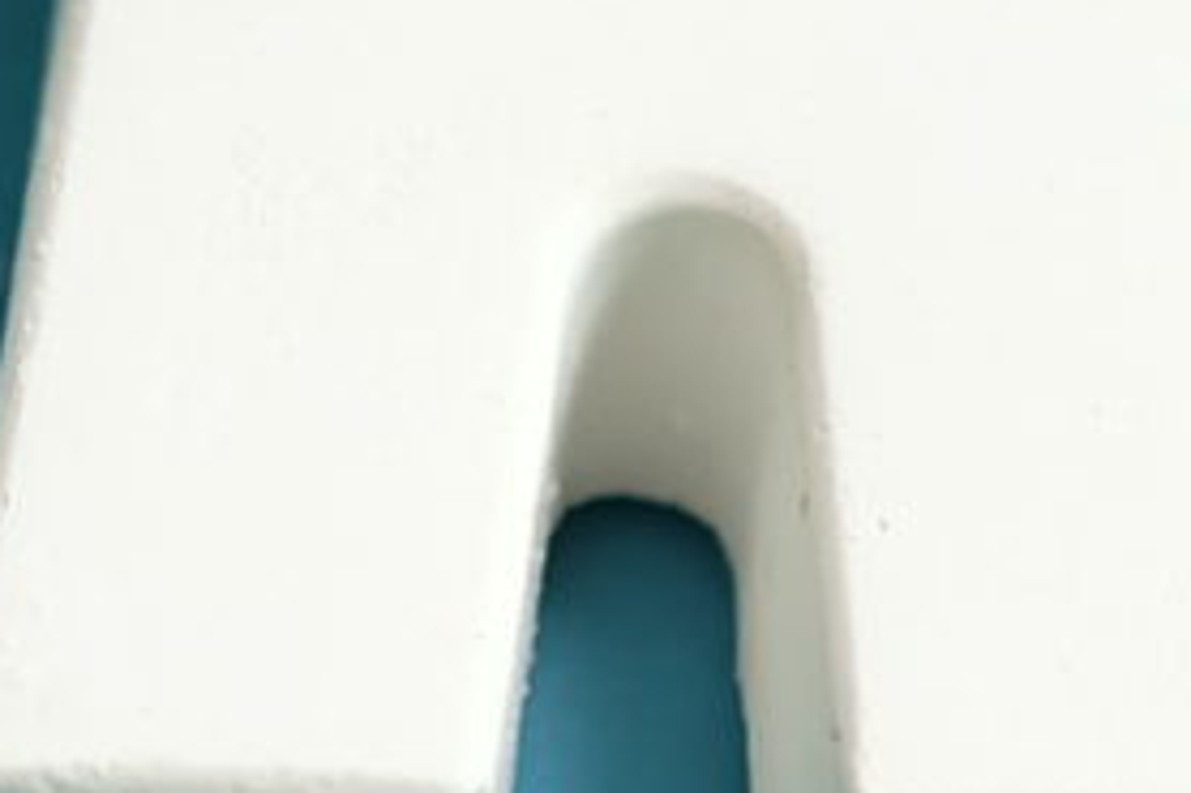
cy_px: 409
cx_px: -1277
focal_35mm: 663
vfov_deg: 2.1
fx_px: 21920
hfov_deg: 3.1
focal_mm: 60
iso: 320
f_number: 2.8
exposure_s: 1/58
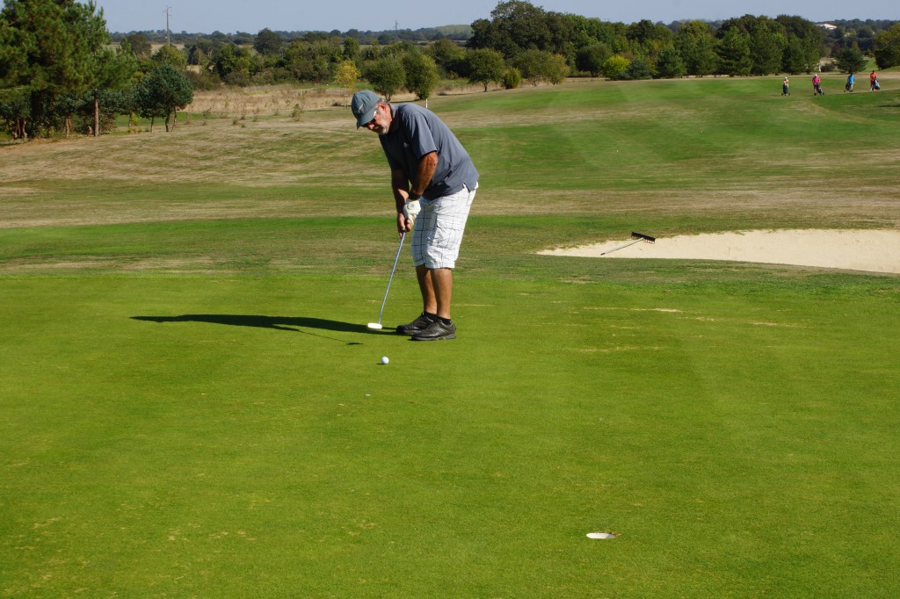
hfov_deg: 29.9
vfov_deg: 20.1
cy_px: 300
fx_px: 1687
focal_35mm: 68
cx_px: 450
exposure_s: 1/125
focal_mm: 45
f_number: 13
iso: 100
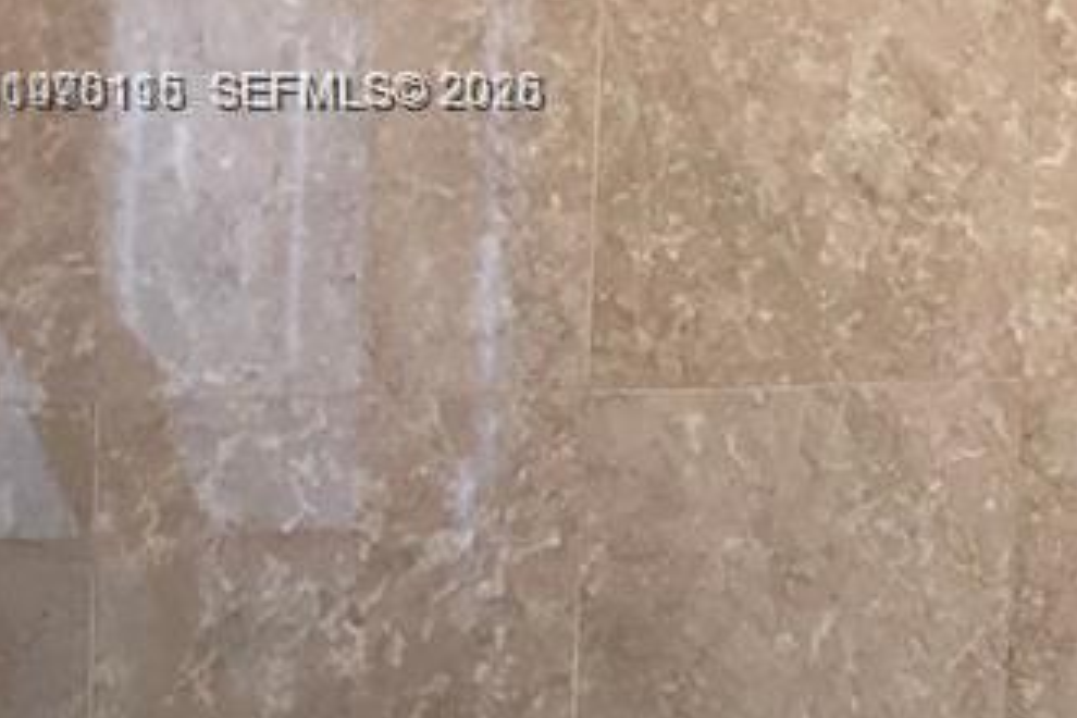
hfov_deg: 18.0
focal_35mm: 106
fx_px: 3171
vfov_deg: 12.8
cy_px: 95
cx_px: 1407
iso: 64
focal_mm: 4
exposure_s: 1/15
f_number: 1.8
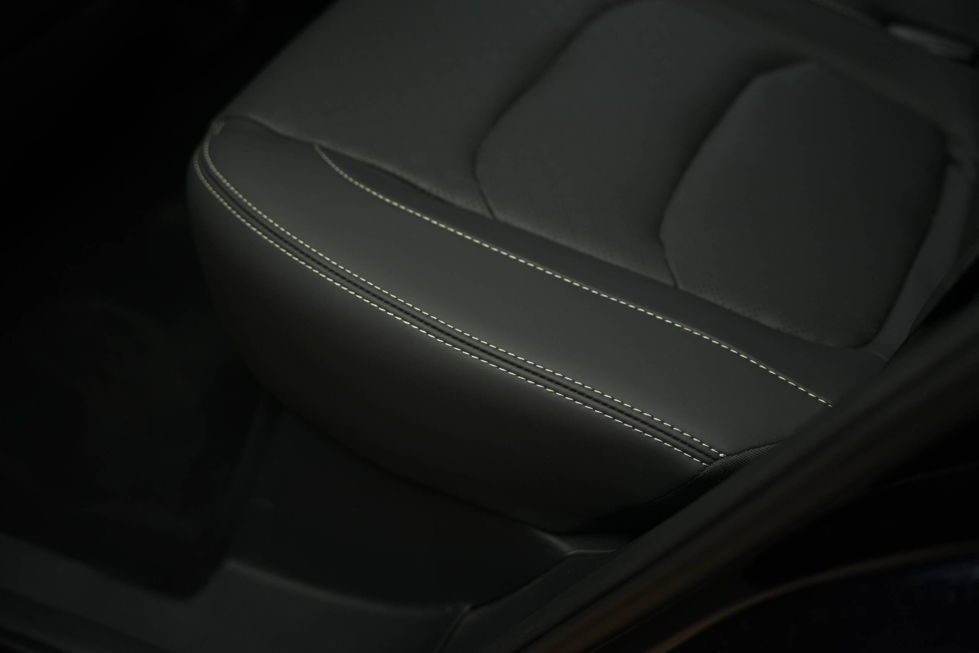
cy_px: 326
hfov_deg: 45.4
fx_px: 1169
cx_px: 490
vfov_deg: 31.2
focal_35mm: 43
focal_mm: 43
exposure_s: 1/100
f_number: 2.8
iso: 800
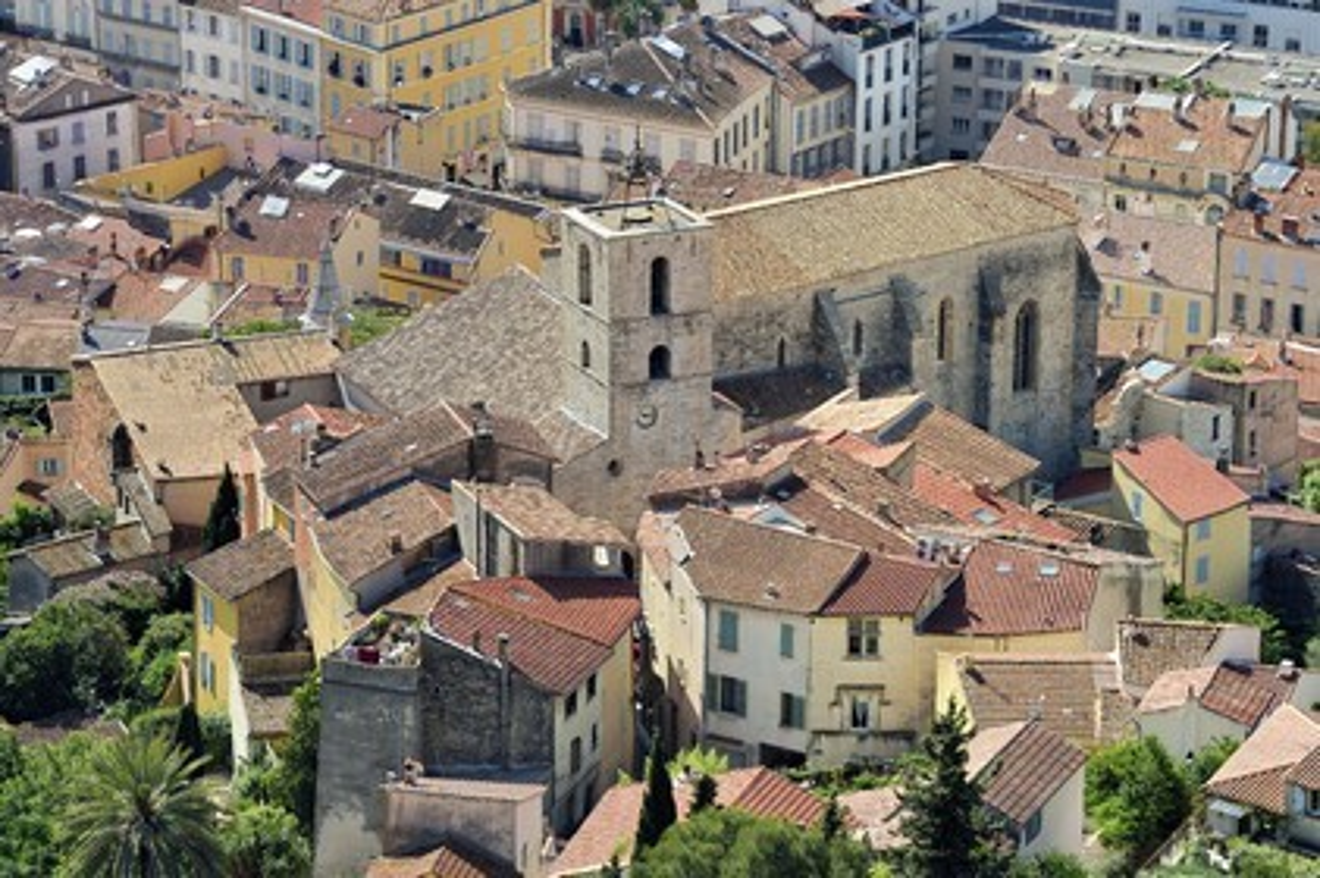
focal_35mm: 160
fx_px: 5862
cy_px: 439
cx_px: 660
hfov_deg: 12.8
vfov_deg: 8.6
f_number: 11
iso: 200
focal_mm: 160
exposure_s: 1/200
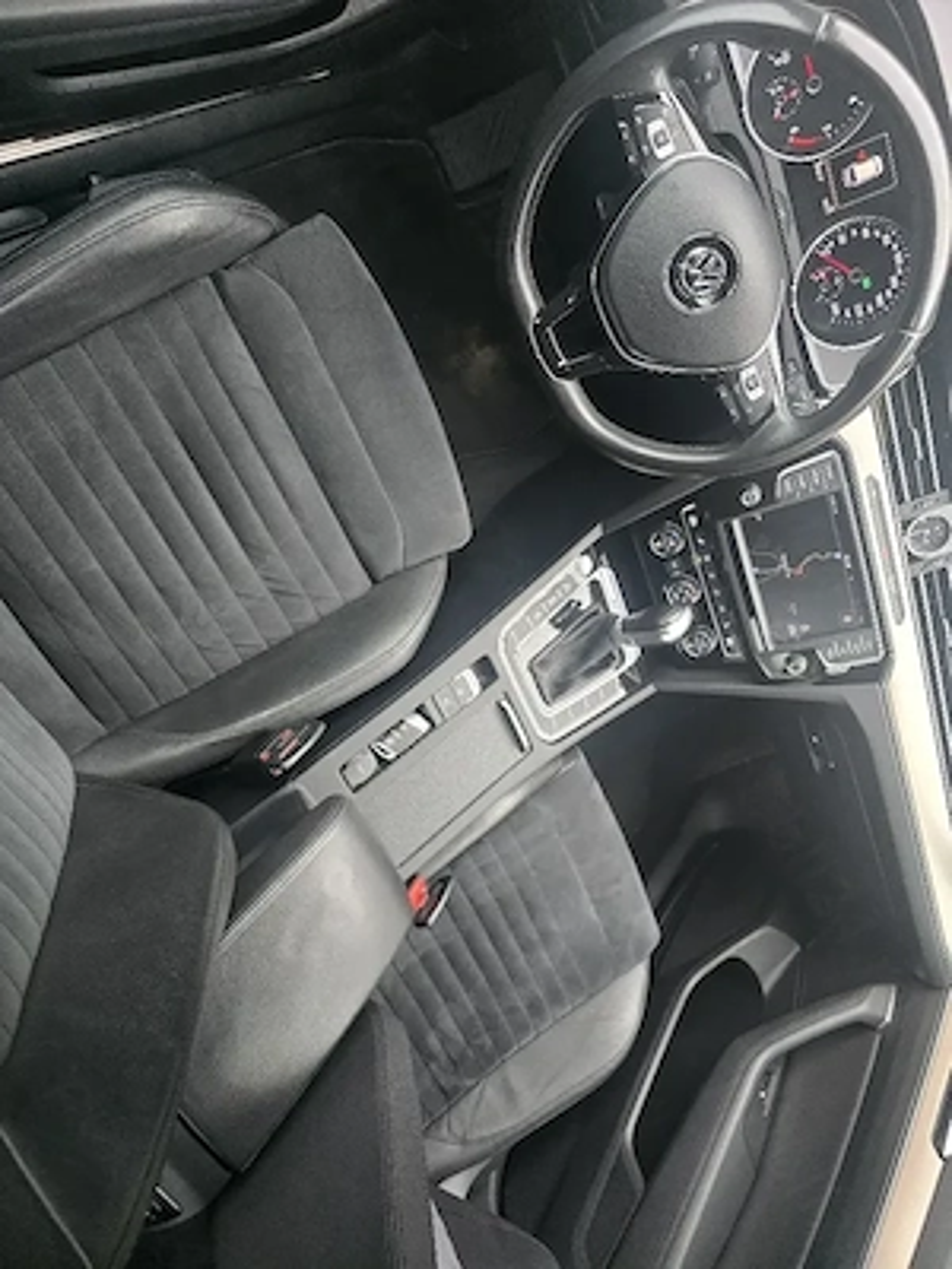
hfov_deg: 58.9
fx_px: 843
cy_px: 634
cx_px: 476
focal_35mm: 23
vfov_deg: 73.9
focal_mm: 6.3
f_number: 1.7
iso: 1000
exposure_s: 1/120
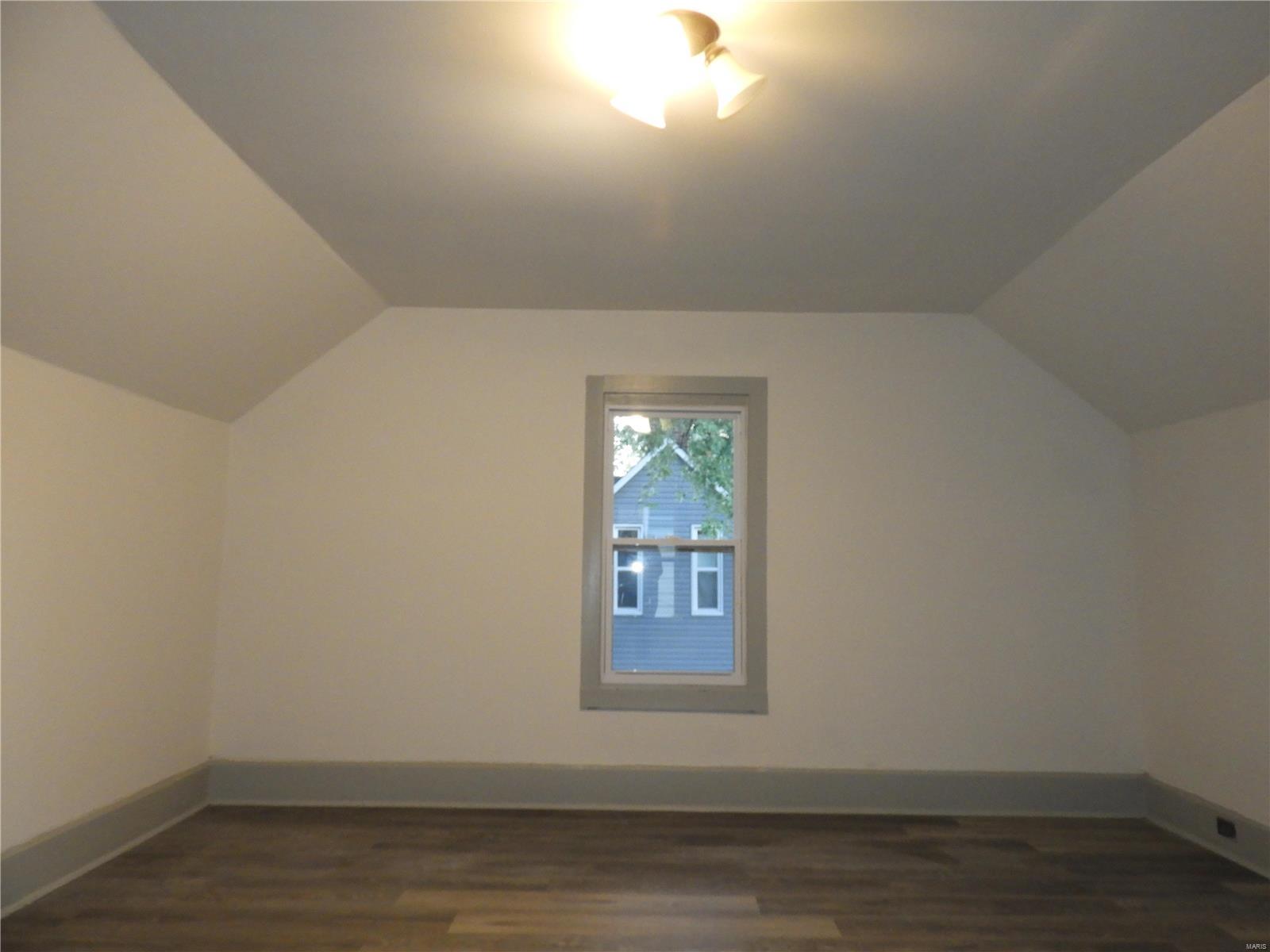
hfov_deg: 71.6
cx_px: 635
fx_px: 881
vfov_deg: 56.8
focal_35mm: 24
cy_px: 476
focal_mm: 4.3
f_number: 3.3
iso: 500
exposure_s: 1/30
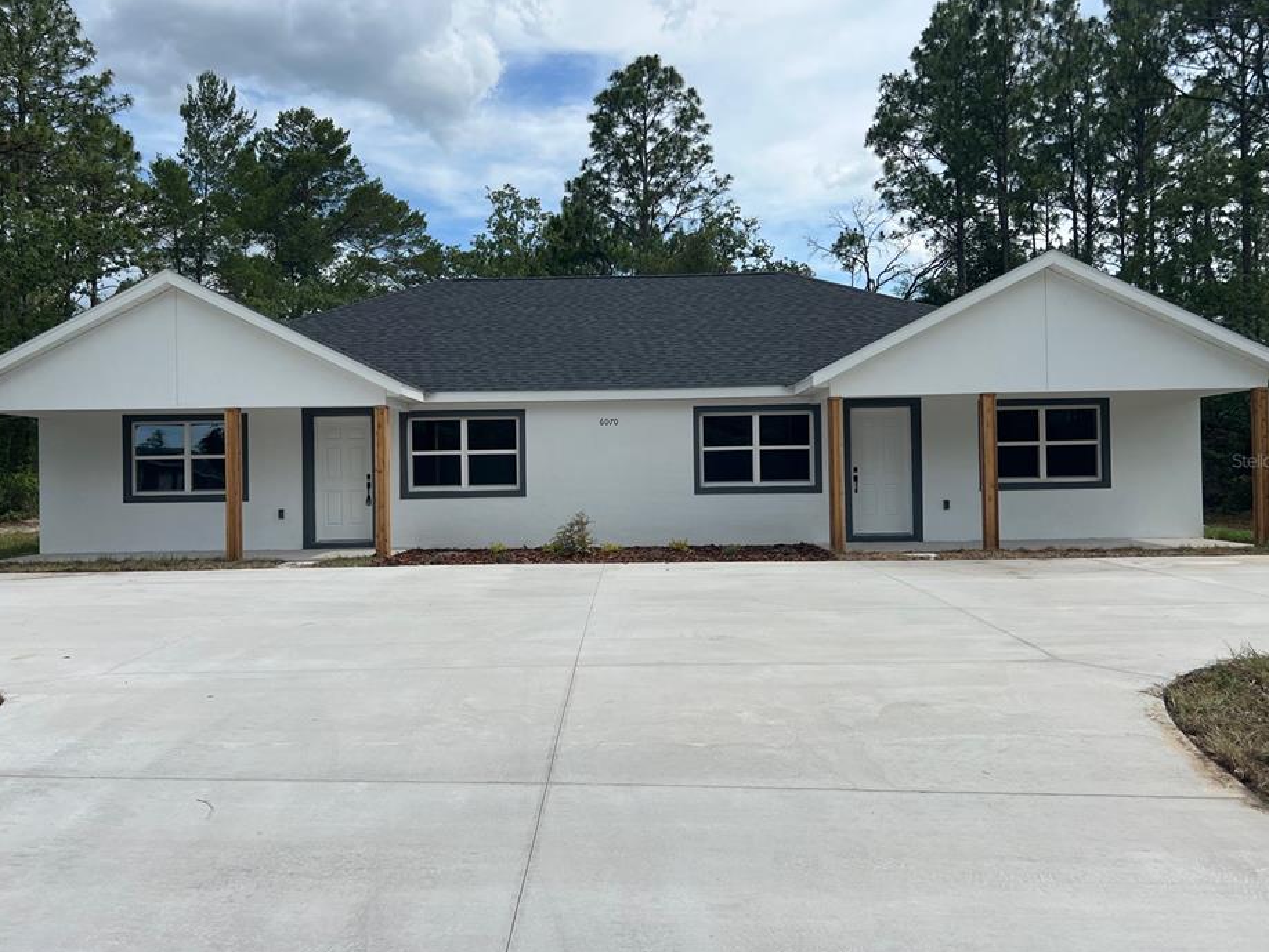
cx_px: 608
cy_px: 460
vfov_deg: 48.2
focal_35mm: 29
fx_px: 1063
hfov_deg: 61.6
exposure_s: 1/6211
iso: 50
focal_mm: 5.7
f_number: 1.5
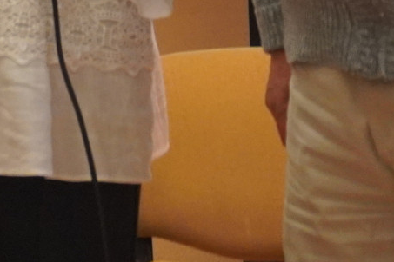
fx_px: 2174
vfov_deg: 6.6
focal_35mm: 199
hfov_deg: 10.0
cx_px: -224
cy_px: -321
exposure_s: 1/160
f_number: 4.5
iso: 2500
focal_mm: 25
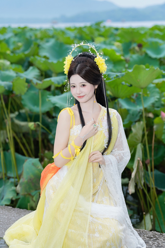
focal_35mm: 82
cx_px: 82
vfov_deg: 24.8
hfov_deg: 16.7
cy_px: 124
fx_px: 564
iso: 2000
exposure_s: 1/250
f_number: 3.5
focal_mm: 82
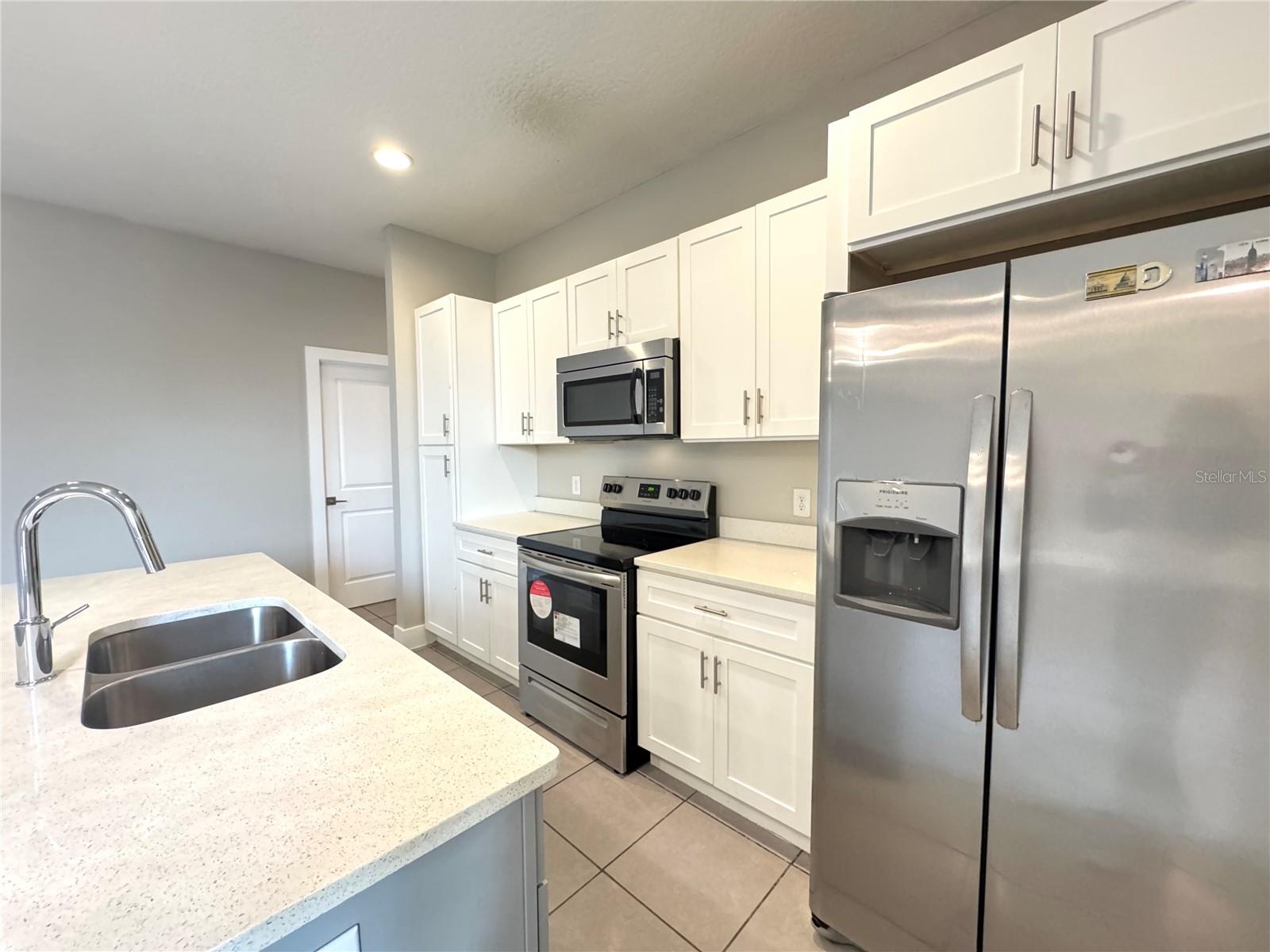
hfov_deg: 102.1
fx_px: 514
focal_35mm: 14
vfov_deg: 85.7
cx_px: 635
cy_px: 476
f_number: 2.2
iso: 1000
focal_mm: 2.22
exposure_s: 1/60
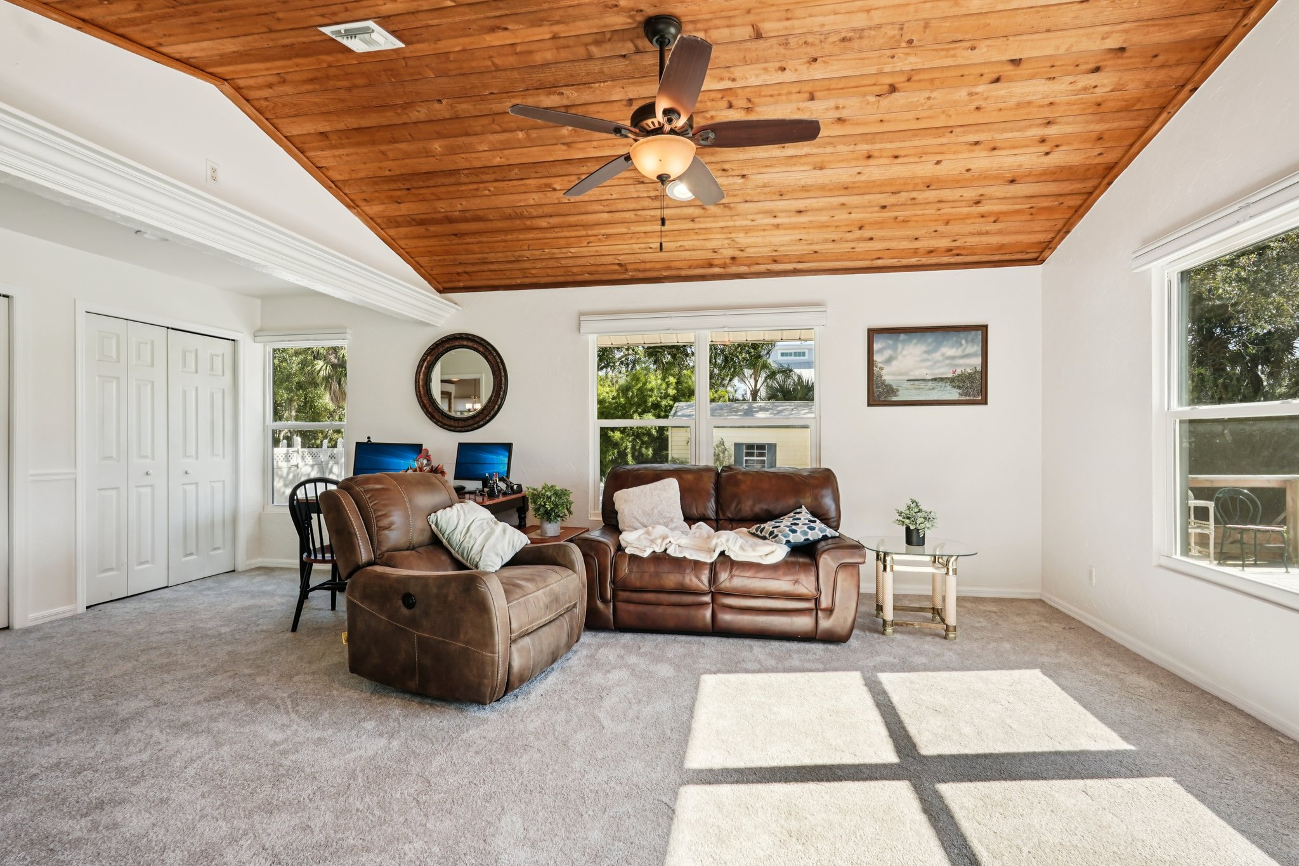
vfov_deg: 73.7
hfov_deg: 96.7
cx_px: 650
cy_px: 433
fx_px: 577
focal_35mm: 16
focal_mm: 16
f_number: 8
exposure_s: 1/60
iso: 400
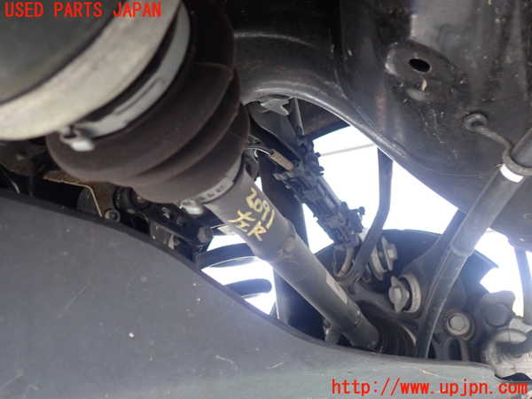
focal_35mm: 30
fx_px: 461
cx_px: 266
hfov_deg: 60.0
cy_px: 200
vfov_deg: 46.8
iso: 200
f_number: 2.3
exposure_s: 1/30
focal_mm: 5.5
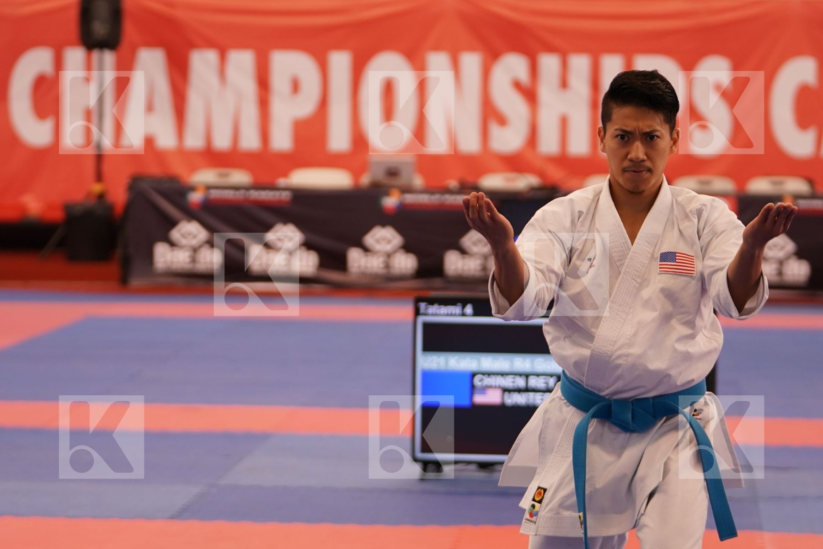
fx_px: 3292
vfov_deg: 9.5
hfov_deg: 14.3
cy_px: 274
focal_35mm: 144
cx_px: 412
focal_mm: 96
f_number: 2.8
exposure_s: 1/400
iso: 640
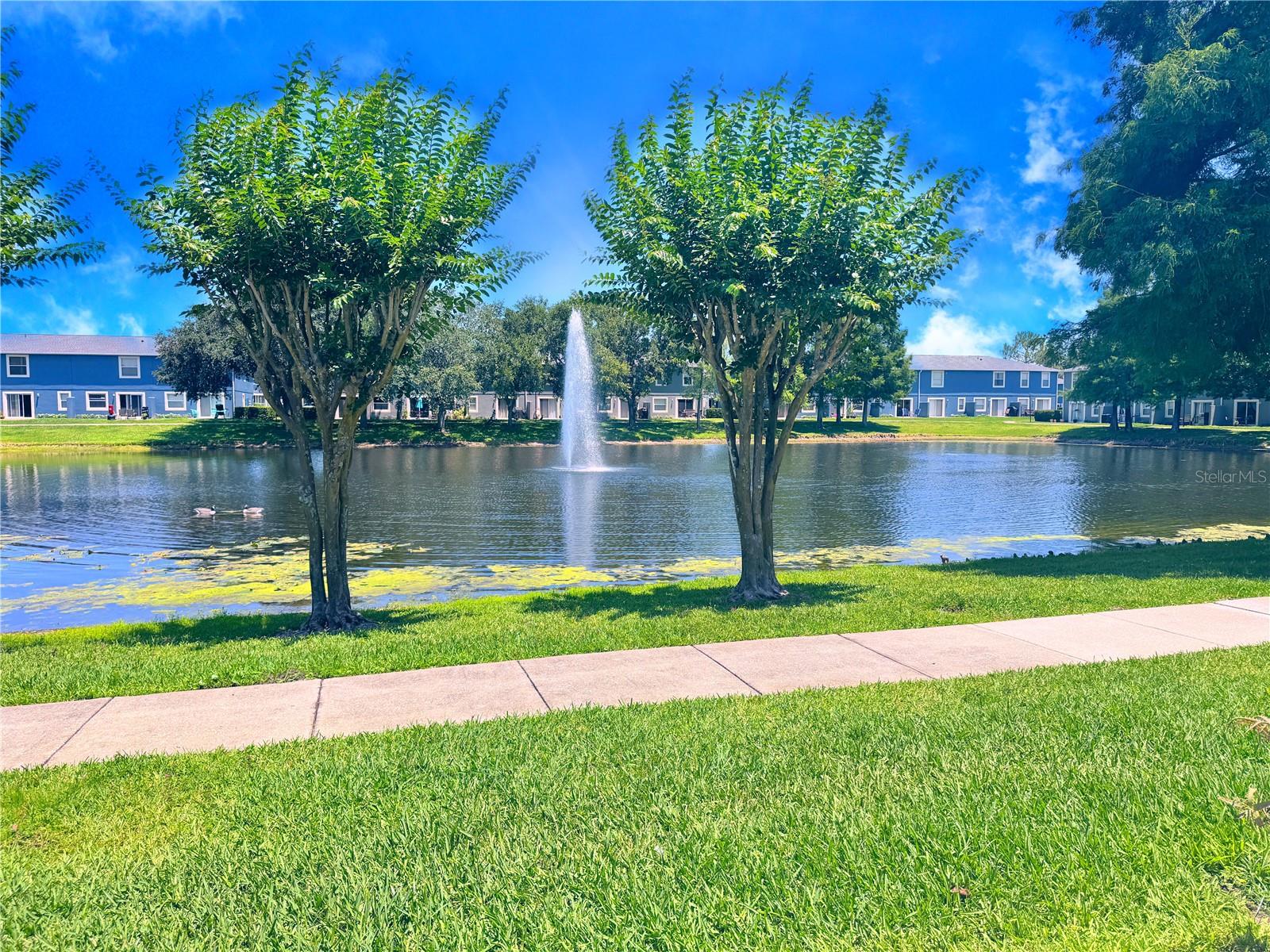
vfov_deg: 56.8
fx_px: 881
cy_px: 476
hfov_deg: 71.6
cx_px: 635
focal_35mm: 24
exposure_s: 1/3413
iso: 80
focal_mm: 6.76
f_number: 1.78
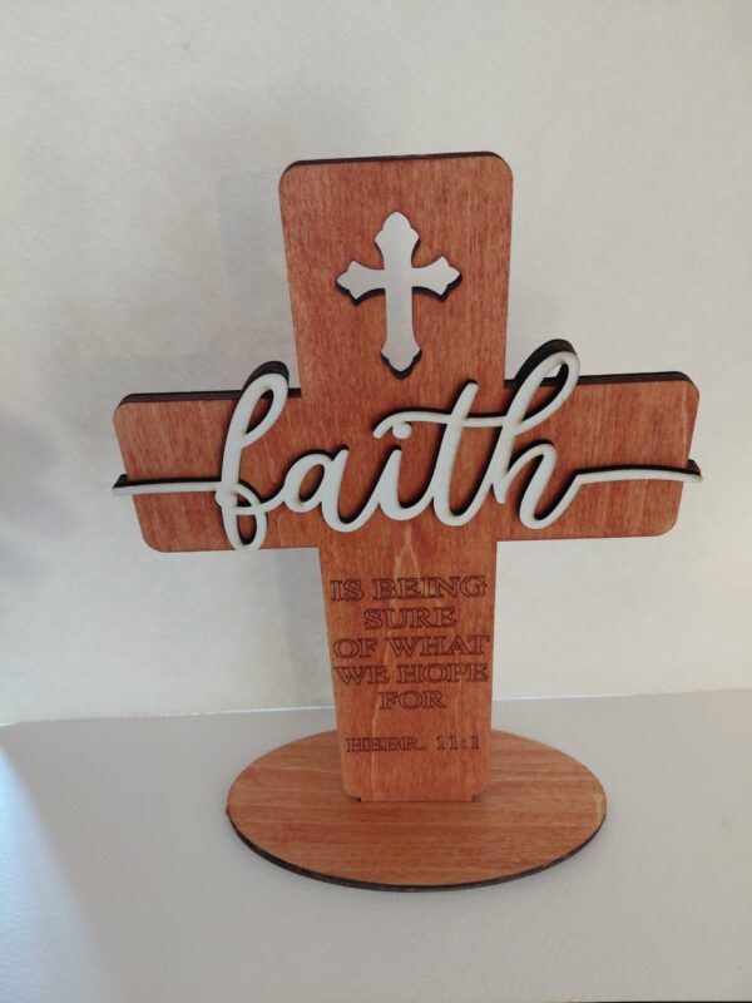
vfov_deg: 69.4
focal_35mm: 25
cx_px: 376
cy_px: 502
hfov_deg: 54.9
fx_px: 724
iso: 250
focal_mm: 4.69
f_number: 1.8
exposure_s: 1/60
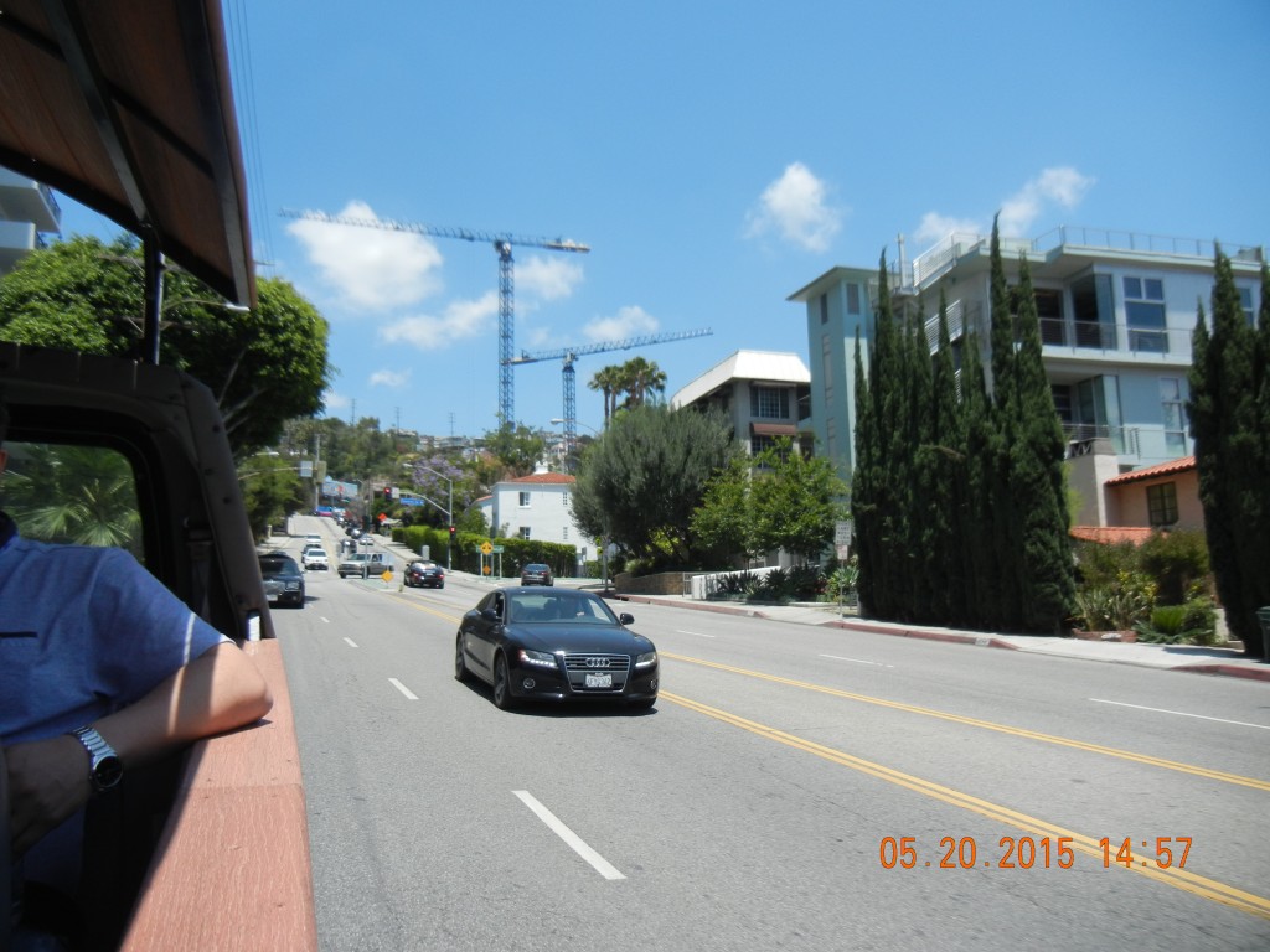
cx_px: 635
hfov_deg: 60.0
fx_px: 1101
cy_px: 476
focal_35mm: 30
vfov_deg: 46.8
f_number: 7
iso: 160
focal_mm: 5.4
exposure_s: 1/354
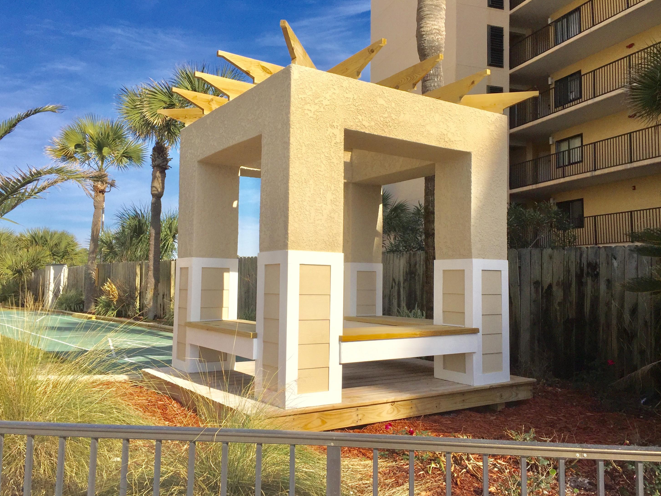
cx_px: 323
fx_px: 573
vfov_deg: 46.8
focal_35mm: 30
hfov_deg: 60.0
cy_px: 250
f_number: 2.2
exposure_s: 1/3597
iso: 32
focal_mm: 4.15
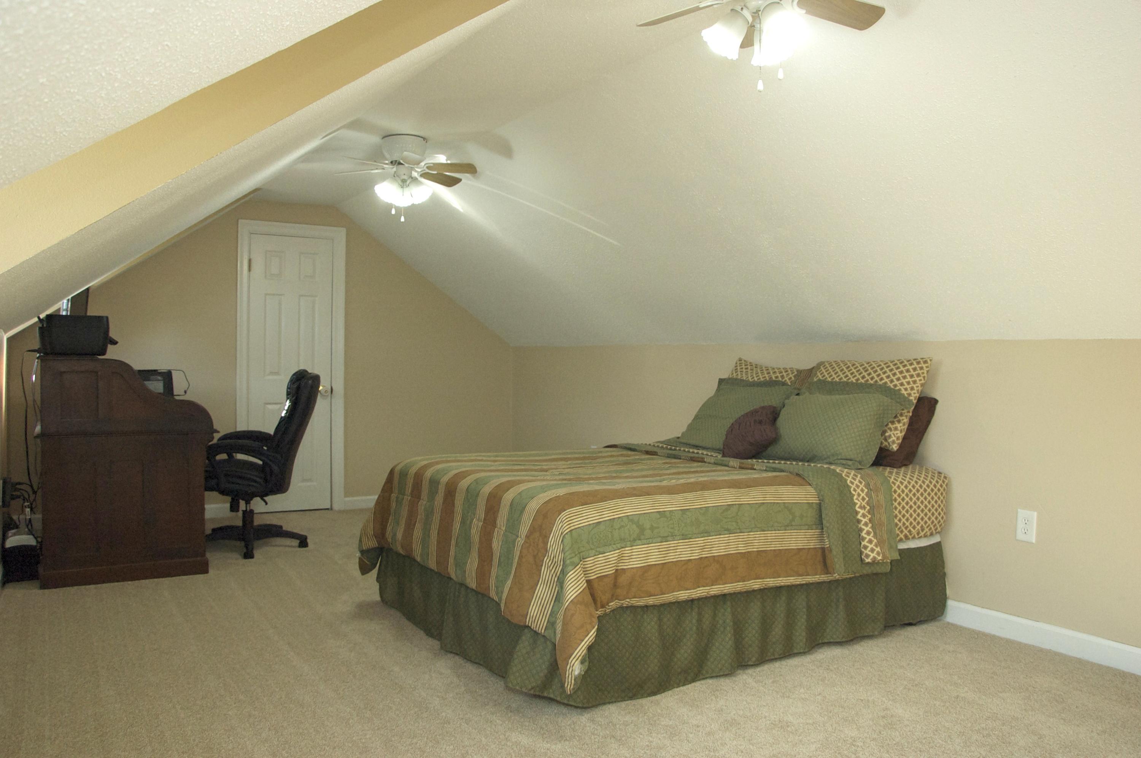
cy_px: 379
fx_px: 855
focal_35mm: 27
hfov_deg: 67.4
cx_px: 570
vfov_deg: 47.8
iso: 1000
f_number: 6.3
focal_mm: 18
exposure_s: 1/160
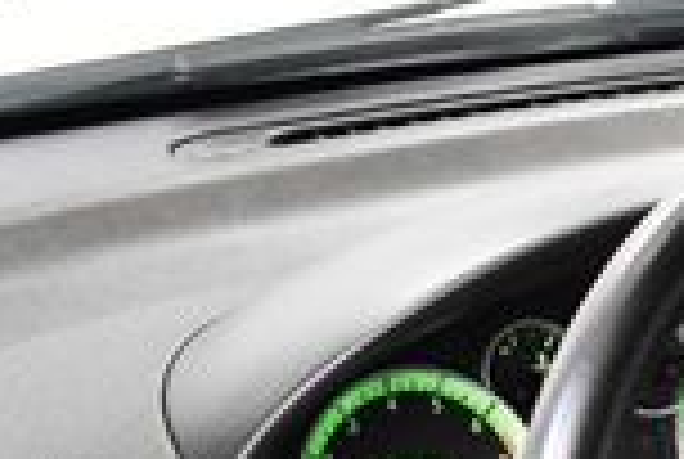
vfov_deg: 8.8
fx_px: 2894
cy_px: 731
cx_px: 1220
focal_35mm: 152
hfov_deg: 12.4
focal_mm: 18
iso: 3200
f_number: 3.5
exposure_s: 1/125
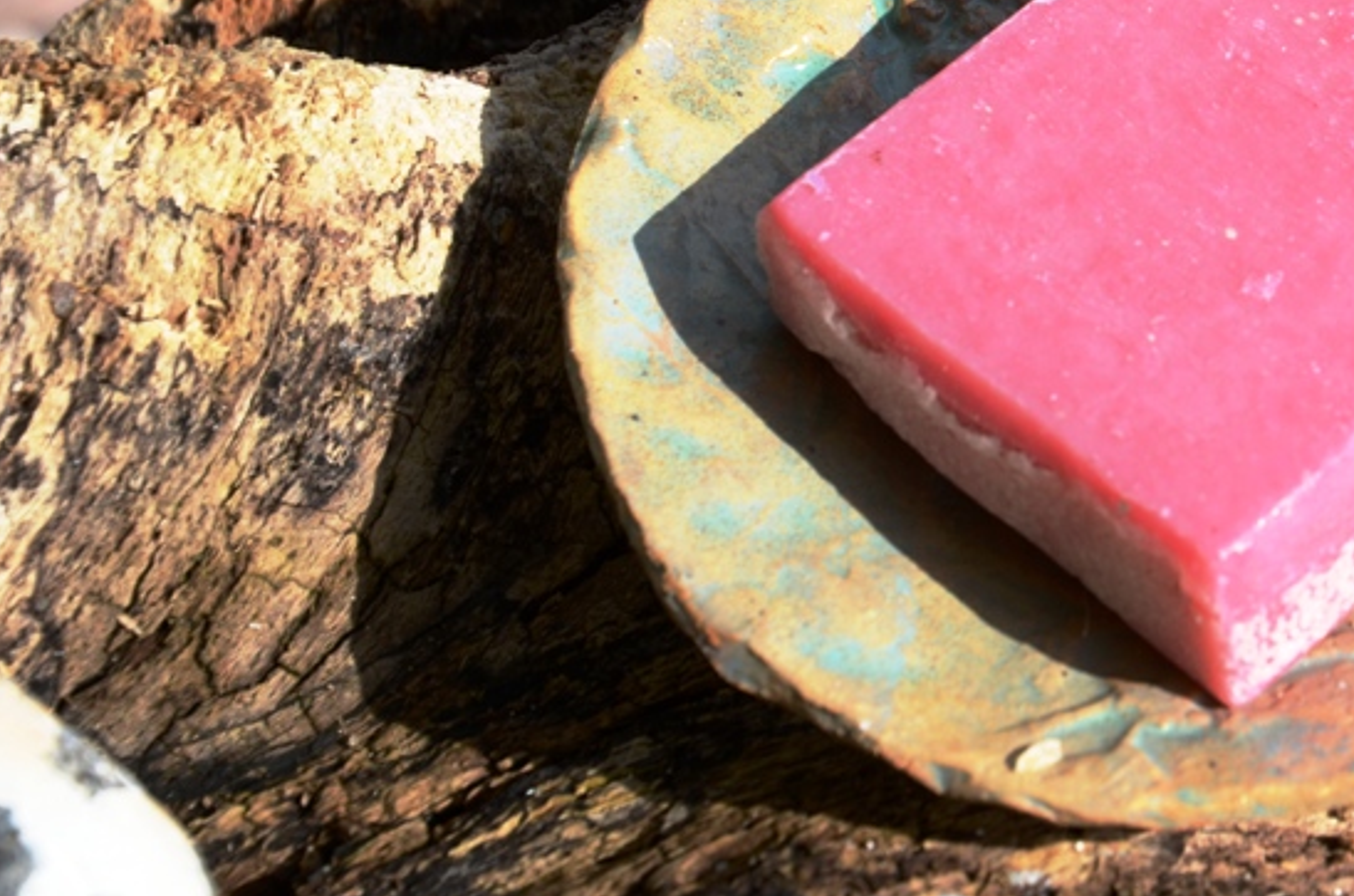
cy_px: 116
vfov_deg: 9.3
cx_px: 1257
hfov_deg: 13.9
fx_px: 5478
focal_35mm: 146
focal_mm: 52
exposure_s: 1/320
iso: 100
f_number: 9
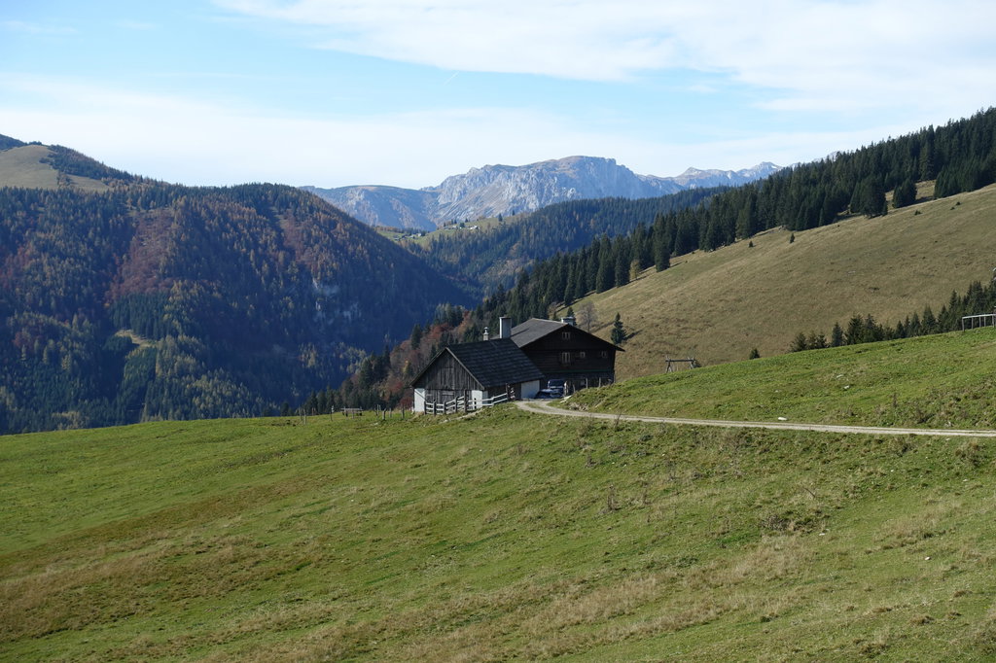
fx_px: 1770
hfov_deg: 31.4
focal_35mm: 64
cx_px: 498
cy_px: 332
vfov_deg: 21.2
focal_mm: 23.34
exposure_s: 1/320
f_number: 5.6
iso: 125
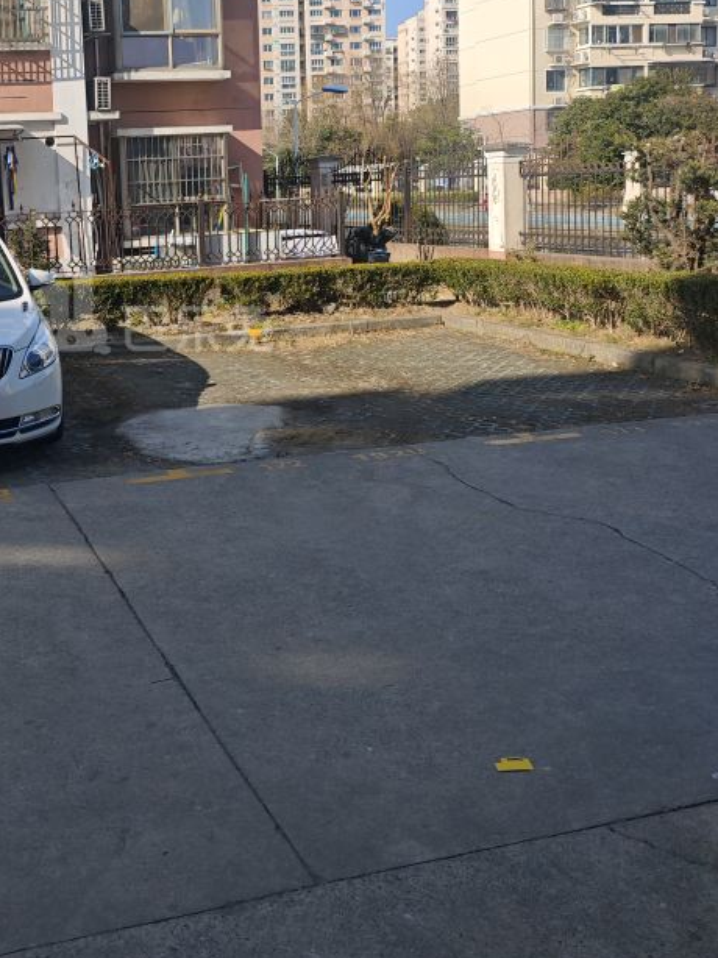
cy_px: 313
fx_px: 1107
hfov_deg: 34.9
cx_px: 148
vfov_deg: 46.0
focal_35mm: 40
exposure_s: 1/1442
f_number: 2
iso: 50
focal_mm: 8.72
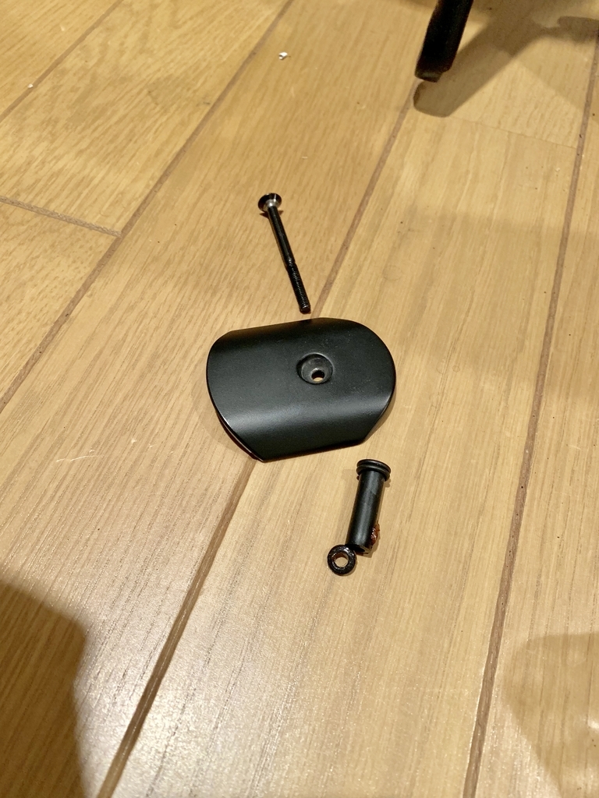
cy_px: 399
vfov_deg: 67.3
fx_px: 600
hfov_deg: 53.1
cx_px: 300
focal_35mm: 26
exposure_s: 1/50
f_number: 1.8
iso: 400
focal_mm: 4.25
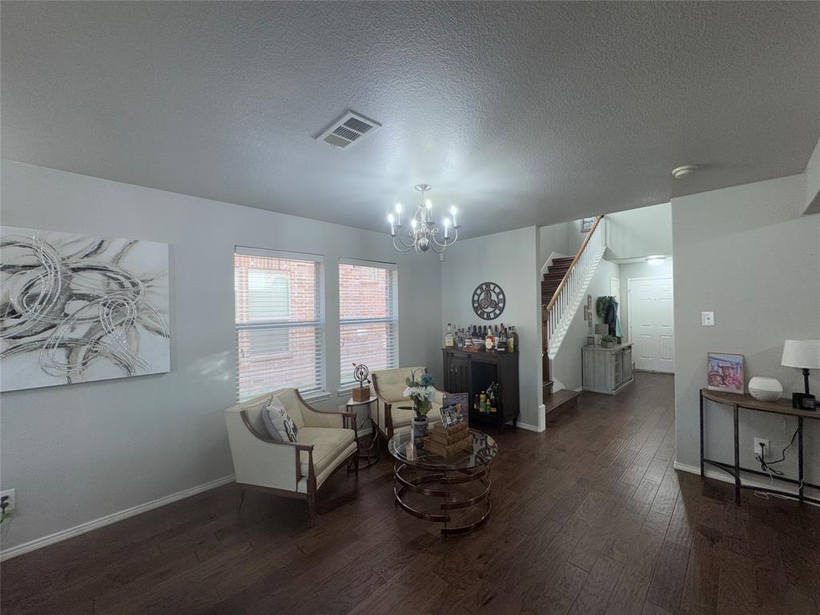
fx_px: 332
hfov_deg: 102.1
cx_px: 410
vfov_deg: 85.7
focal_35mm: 14
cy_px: 308
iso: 125
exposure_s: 1/120
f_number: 2.2
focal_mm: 2.22
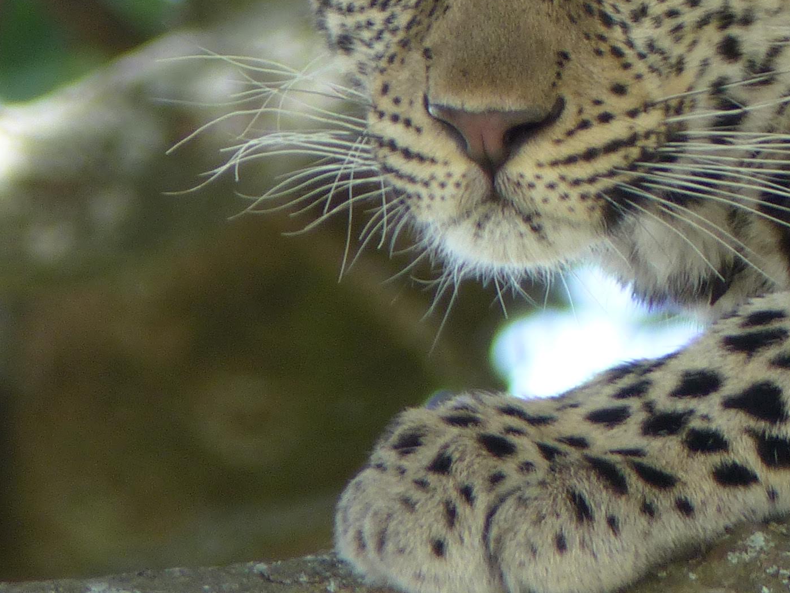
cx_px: 590
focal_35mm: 1725
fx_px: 39364
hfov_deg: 1.1
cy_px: -218
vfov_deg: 0.9
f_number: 2.8
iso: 100
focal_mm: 108
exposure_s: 1/160
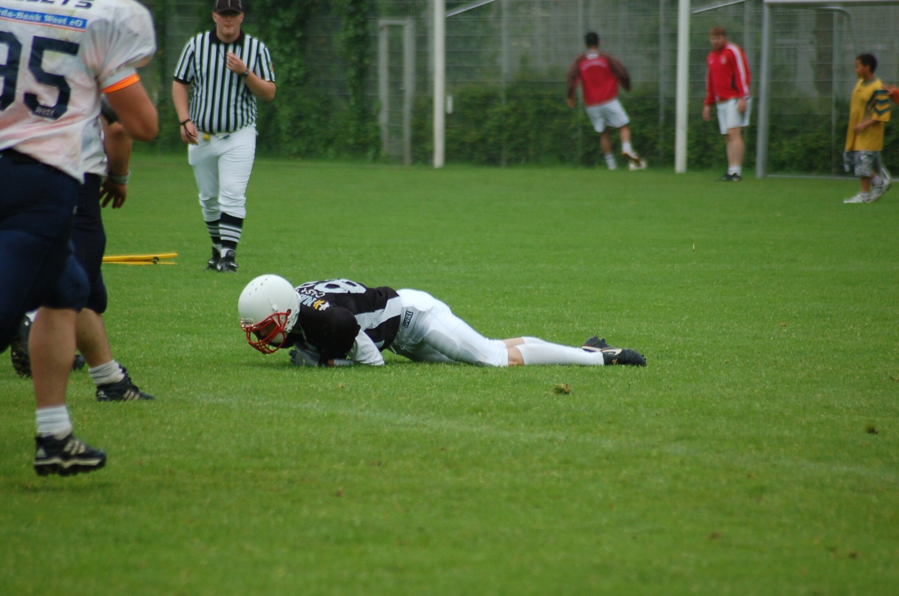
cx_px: 450
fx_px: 8225
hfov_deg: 6.3
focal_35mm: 330
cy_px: 298
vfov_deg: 4.1
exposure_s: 1/800
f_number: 5.3
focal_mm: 220
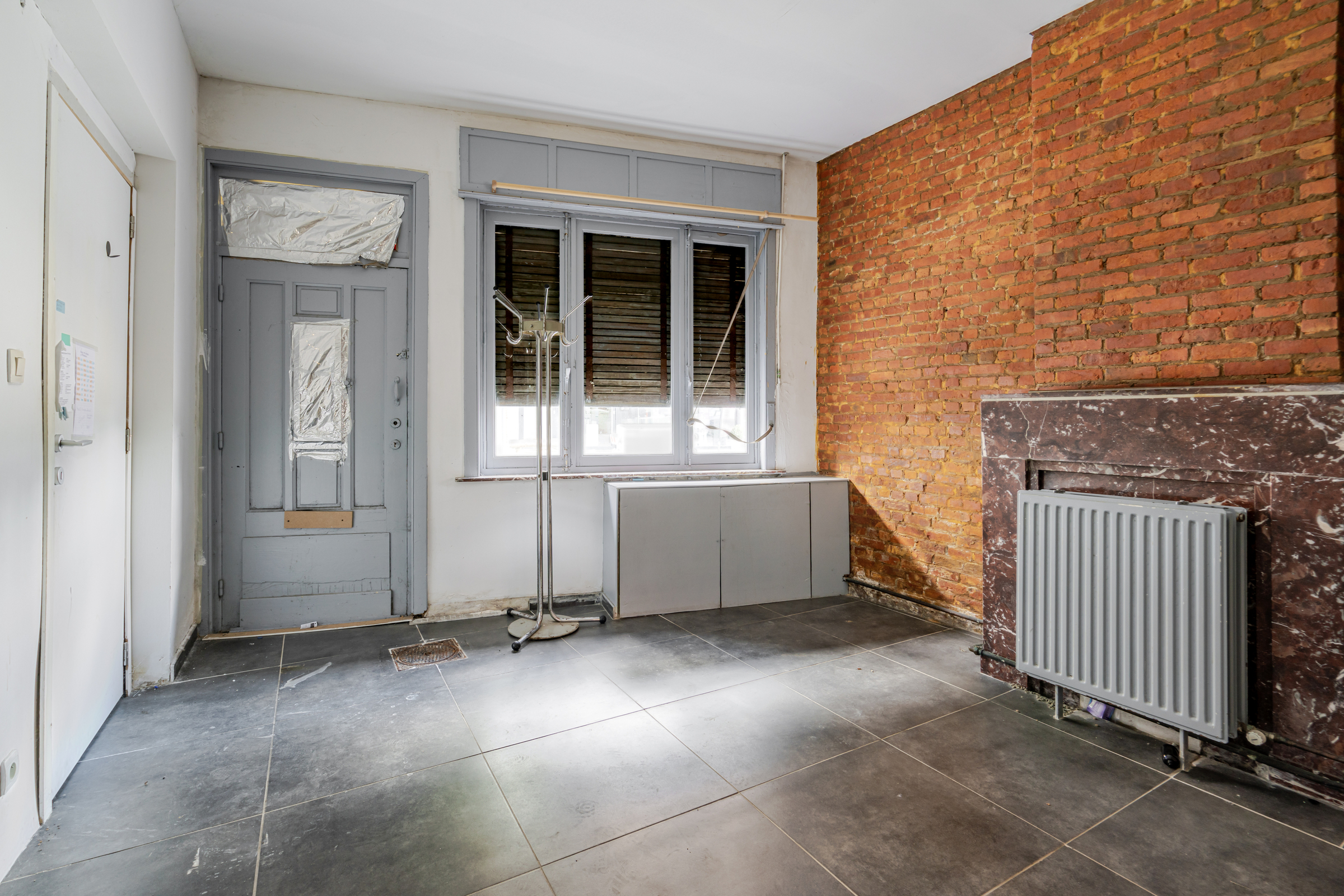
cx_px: 672
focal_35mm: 16
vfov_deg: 73.7
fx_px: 597
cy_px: 448
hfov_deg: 96.7
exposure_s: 1/10
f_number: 11
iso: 250
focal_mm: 16
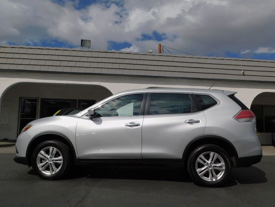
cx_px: 138
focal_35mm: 30
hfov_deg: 60.0
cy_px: 104
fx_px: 238
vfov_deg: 46.8
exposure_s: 1/1250
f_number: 6.4
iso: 125
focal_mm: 5.3
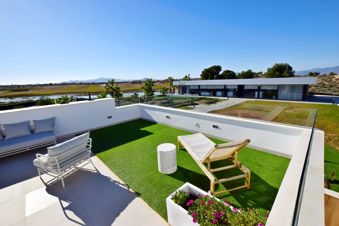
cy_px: 113
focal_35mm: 15
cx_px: 170
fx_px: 141
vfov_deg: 77.3
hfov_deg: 100.4
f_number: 11
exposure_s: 1/500
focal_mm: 10
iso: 200
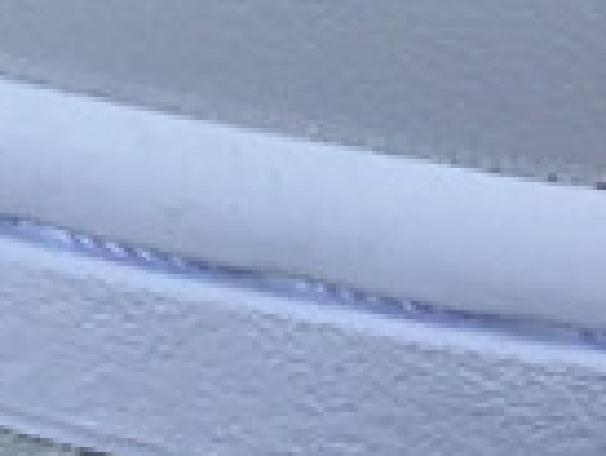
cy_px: -582
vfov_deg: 6.9
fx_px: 3574
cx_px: -22
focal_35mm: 204
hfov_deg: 9.6
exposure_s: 1/509
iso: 25
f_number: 2.4
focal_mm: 3.3
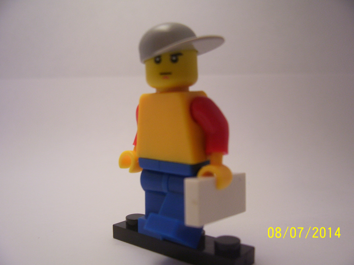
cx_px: 177
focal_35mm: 34
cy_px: 132
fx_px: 348
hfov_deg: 54.0
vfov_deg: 41.8
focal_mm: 5.6
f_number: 2.7
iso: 160
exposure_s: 1/30
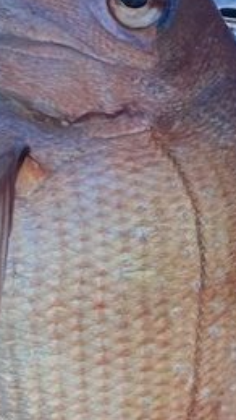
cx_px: 338
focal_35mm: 93
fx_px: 1033
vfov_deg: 22.7
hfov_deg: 12.5
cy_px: 306
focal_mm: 4.25
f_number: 1.8
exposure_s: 1/1287
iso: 32
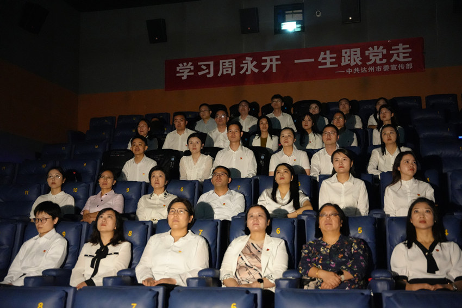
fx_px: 572
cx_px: 231
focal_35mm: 45
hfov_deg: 44.0
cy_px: 154
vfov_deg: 30.1
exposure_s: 1/125
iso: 12800
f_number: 2.8
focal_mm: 44.6
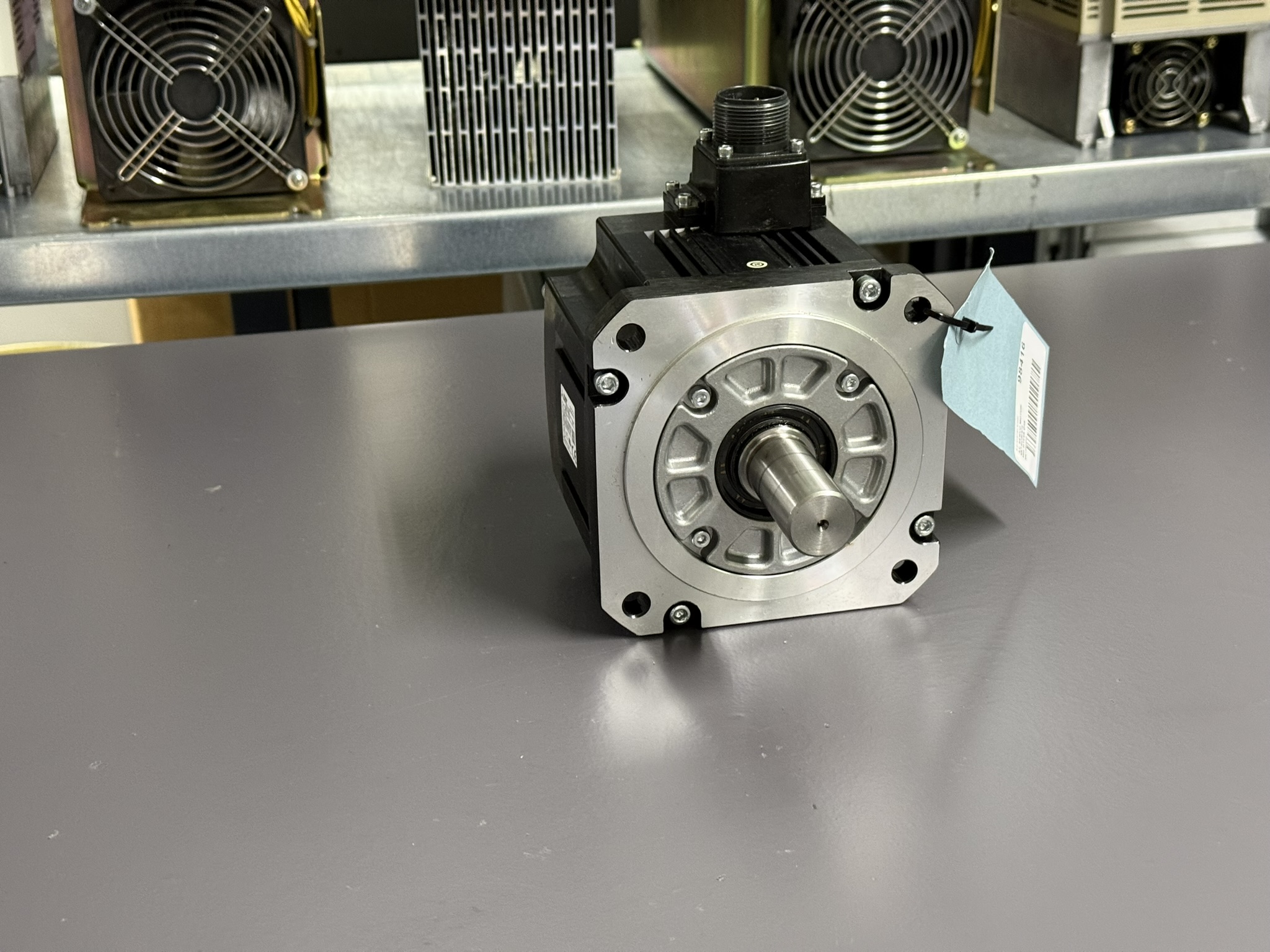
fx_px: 1761
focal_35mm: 48
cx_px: 635
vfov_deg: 30.3
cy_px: 476
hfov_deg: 39.7
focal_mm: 6.76
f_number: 1.78
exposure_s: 1/33
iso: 320
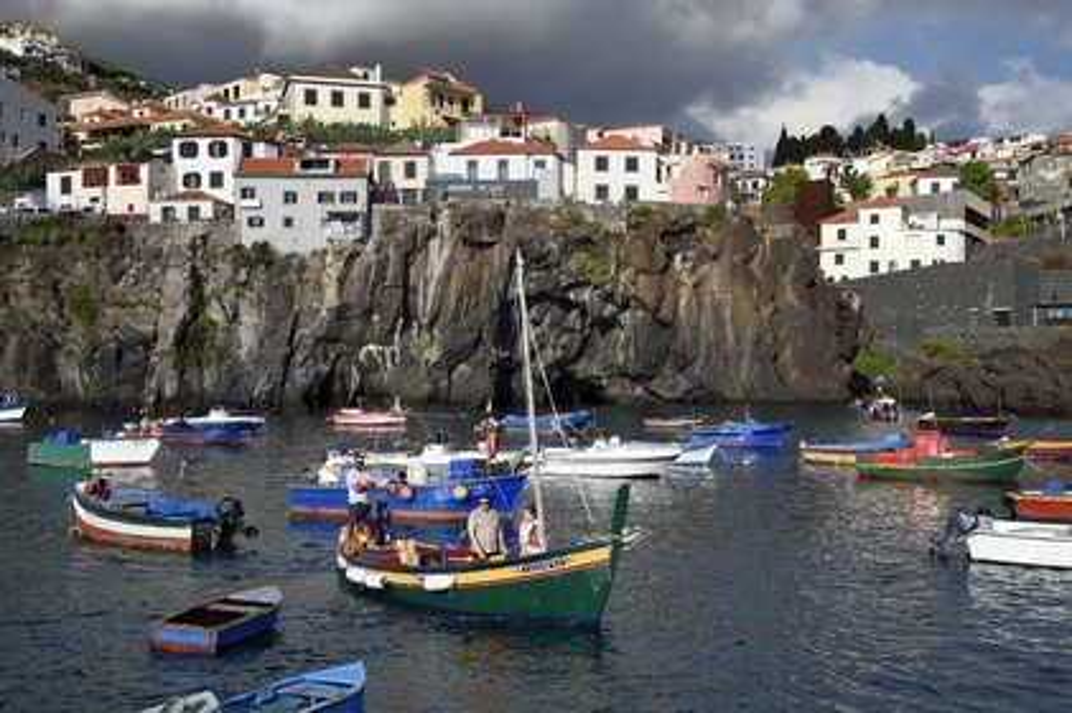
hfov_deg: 46.4
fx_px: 1250
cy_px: 356
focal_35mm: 42
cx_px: 536
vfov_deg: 31.8
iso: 200
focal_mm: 42
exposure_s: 1/640
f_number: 9
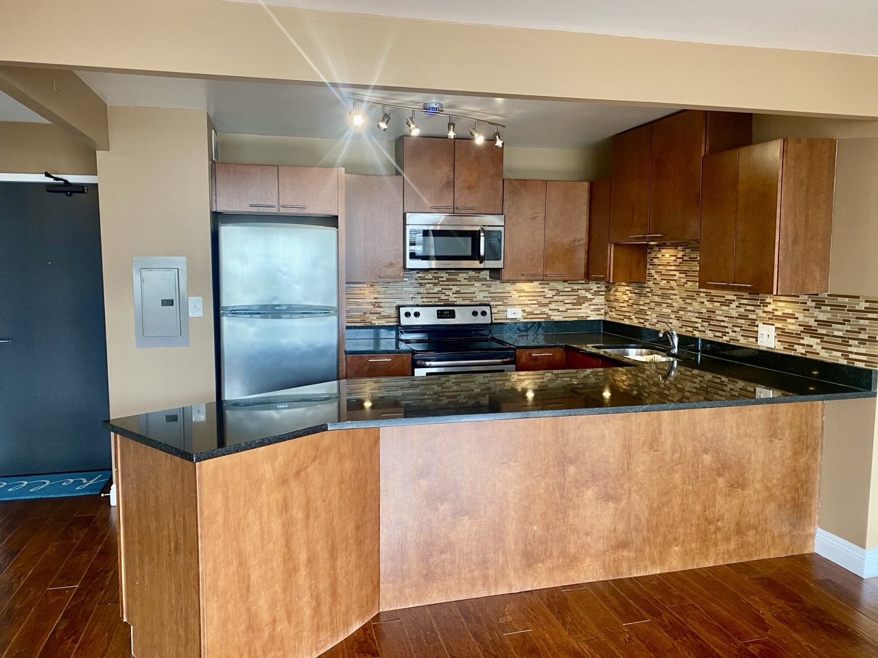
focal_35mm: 26
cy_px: 329
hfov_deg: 67.3
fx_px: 659
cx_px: 439
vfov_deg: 53.1
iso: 100
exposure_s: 1/60
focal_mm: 4.25
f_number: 1.8
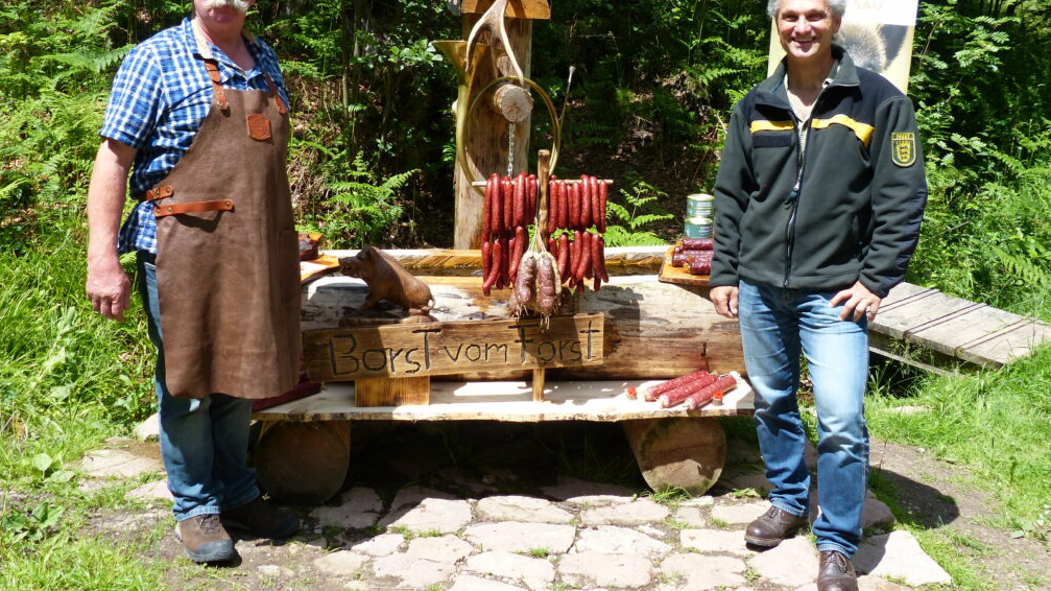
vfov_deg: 28.8
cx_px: 521
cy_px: 204
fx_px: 1142
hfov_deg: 49.4
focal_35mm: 41
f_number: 4
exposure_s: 1/400
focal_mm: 6.6
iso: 100
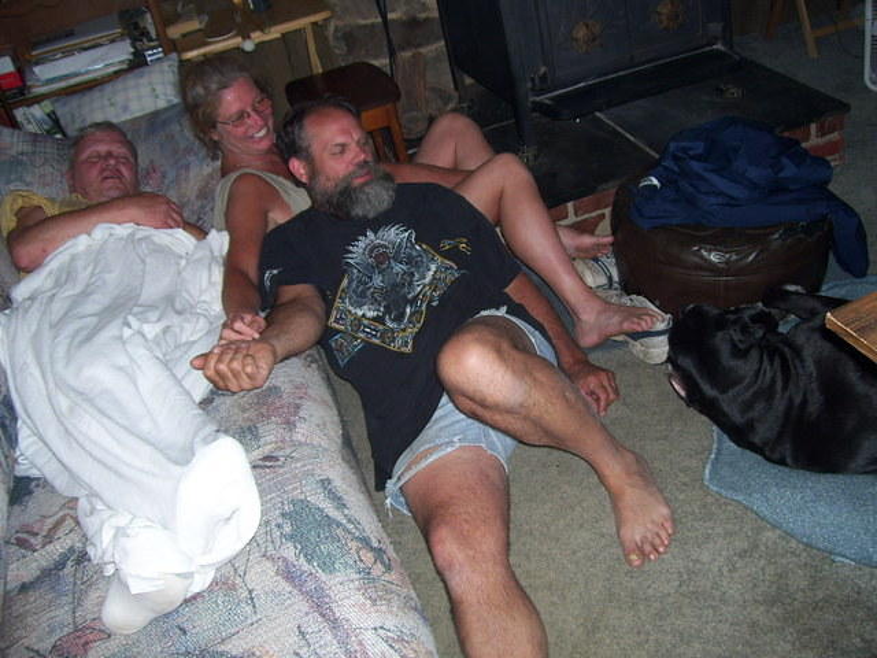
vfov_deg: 39.7
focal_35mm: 36
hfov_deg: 51.4
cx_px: 438
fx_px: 912
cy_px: 329
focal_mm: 6
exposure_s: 1/60
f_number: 2.7
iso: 80
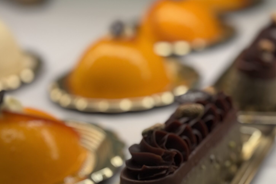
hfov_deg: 23.0
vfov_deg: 15.5
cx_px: 189
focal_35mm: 88
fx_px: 675
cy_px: 137
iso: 64
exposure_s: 1/439
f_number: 1.78
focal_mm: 6.76
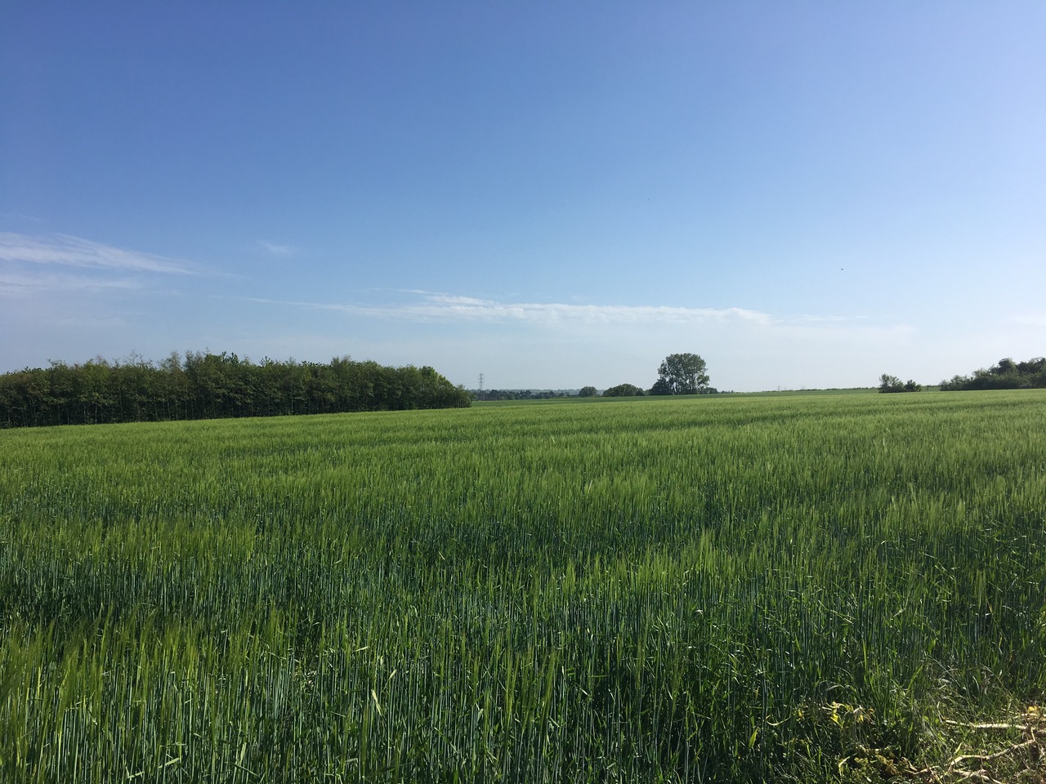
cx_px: 523
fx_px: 876
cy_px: 392
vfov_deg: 48.2
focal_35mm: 29
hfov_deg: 61.7
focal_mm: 4.15
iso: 25
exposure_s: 1/2262
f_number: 2.2
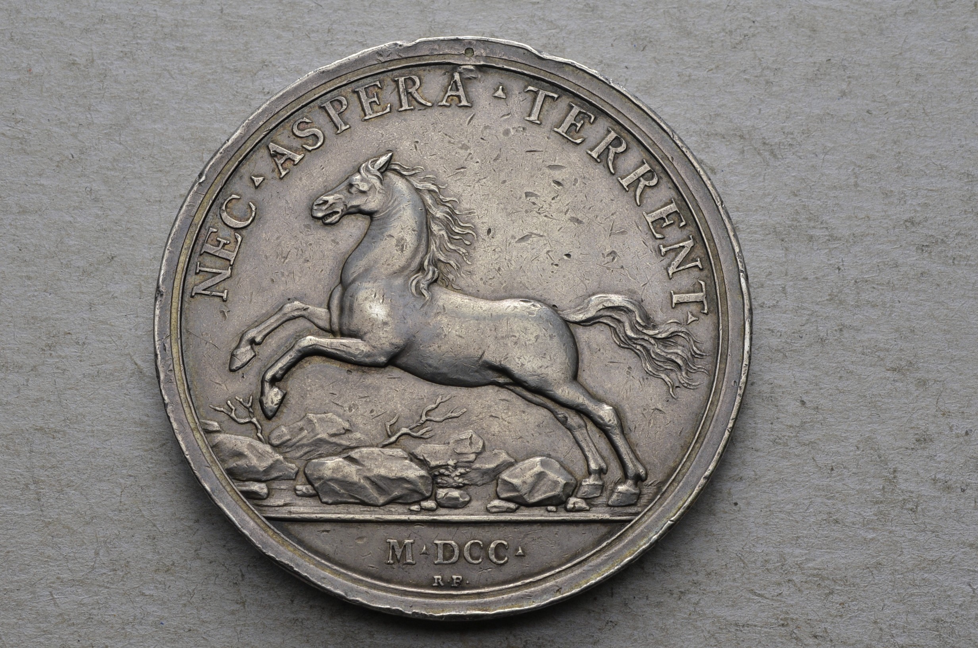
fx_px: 1627
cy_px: 324
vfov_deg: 22.5
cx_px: 489
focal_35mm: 60
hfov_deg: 33.5
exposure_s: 1/250
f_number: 14
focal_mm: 40
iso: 400
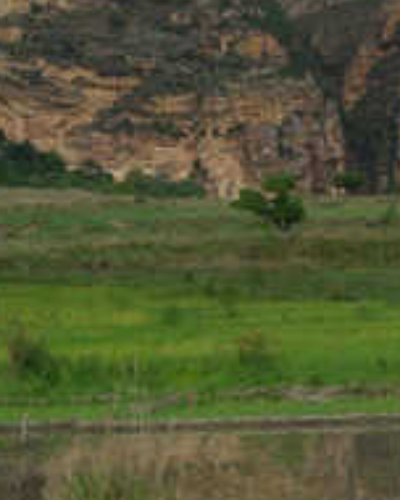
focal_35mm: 195
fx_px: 2888
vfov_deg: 9.9
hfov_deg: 7.9
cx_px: 324
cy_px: 161
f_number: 8
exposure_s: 1/125
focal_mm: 55
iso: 100
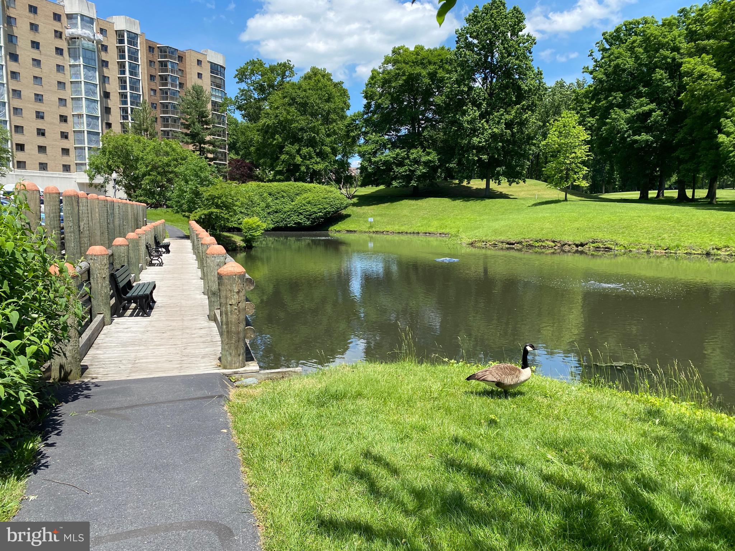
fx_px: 552
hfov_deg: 67.3
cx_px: 368
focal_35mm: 26
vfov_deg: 53.1
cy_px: 276
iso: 32
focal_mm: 4.25
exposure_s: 1/1678
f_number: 1.8
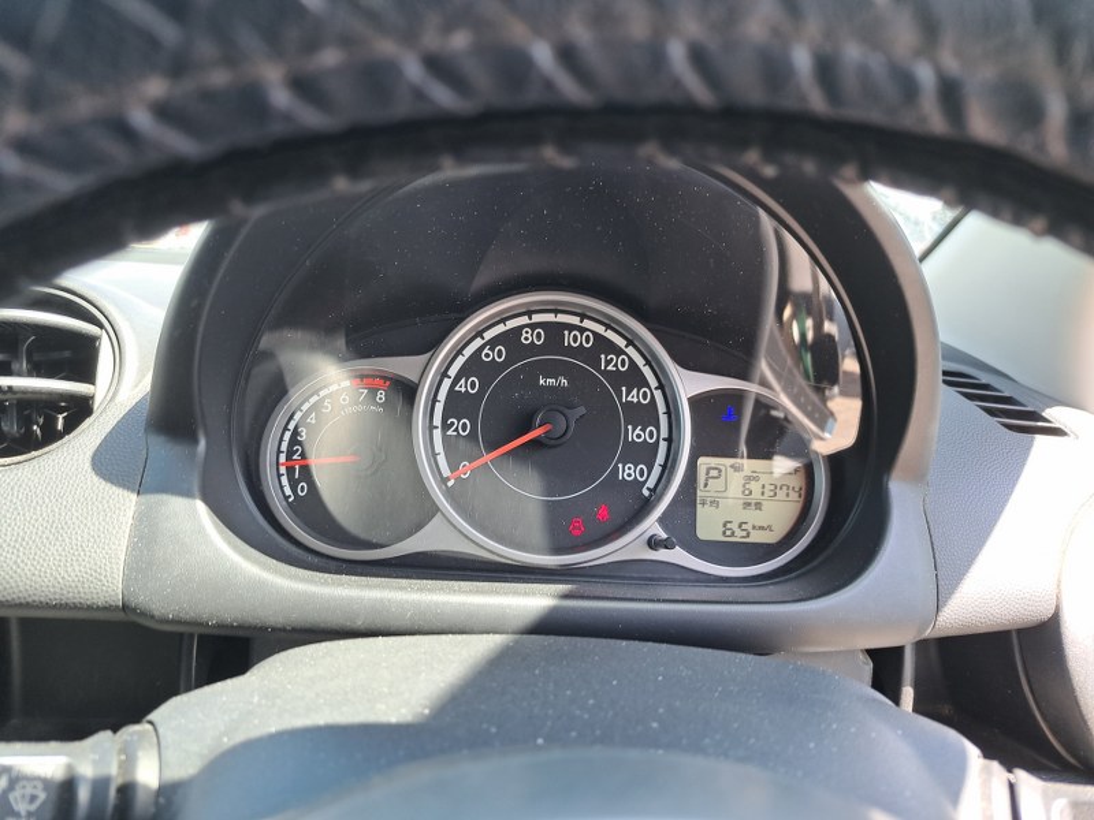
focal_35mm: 24
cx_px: 547
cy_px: 410
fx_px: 758
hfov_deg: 71.6
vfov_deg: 56.8
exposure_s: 1/100
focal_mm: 5.23
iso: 50
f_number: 1.8
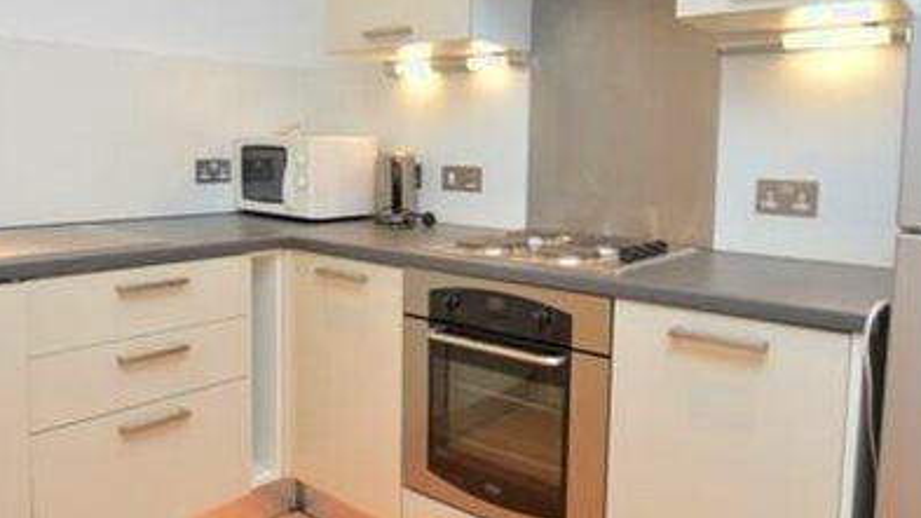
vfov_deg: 41.3
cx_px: 462
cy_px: 204
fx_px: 684
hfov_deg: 67.9
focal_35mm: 28
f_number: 3.5
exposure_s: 1/60
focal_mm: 10
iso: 400
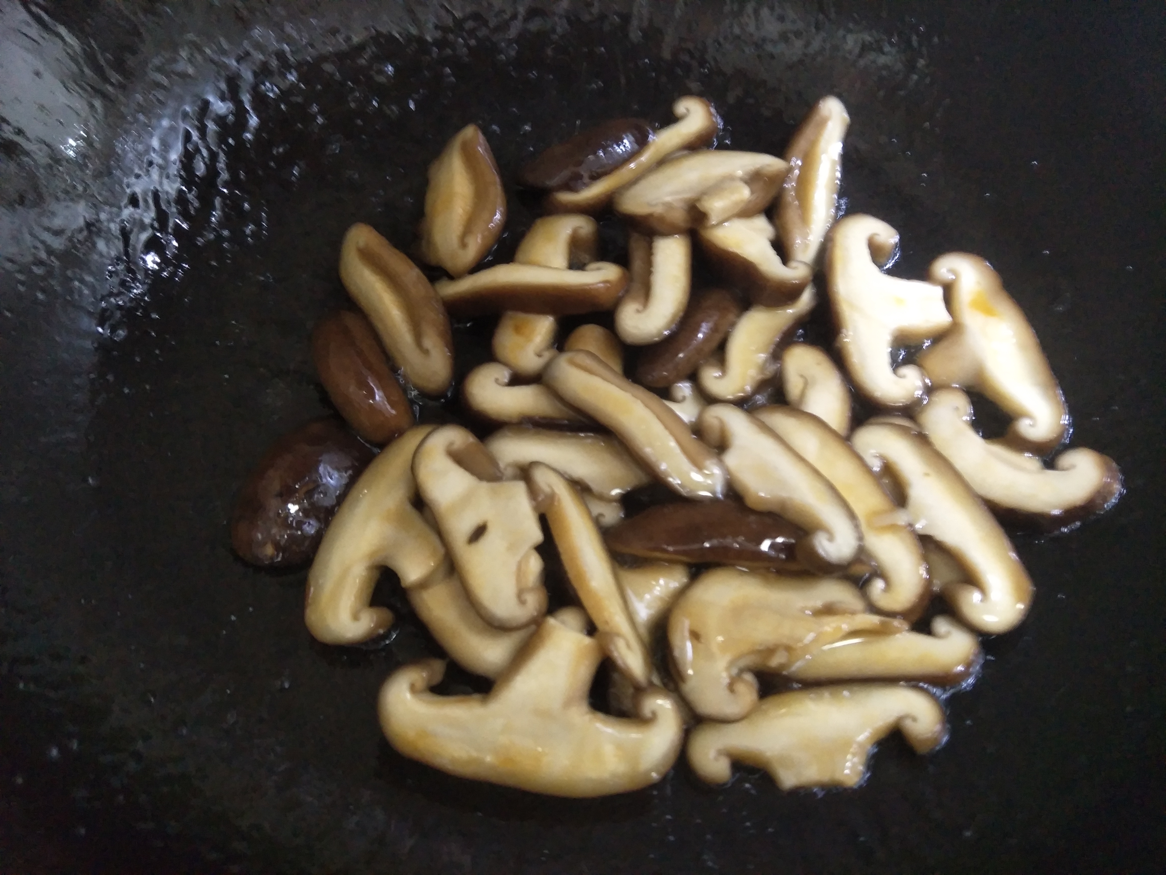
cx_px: 583
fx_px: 808
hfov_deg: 71.6
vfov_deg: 56.8
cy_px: 438
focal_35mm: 24
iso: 312
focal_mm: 4.1
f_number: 1.7
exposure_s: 1/33
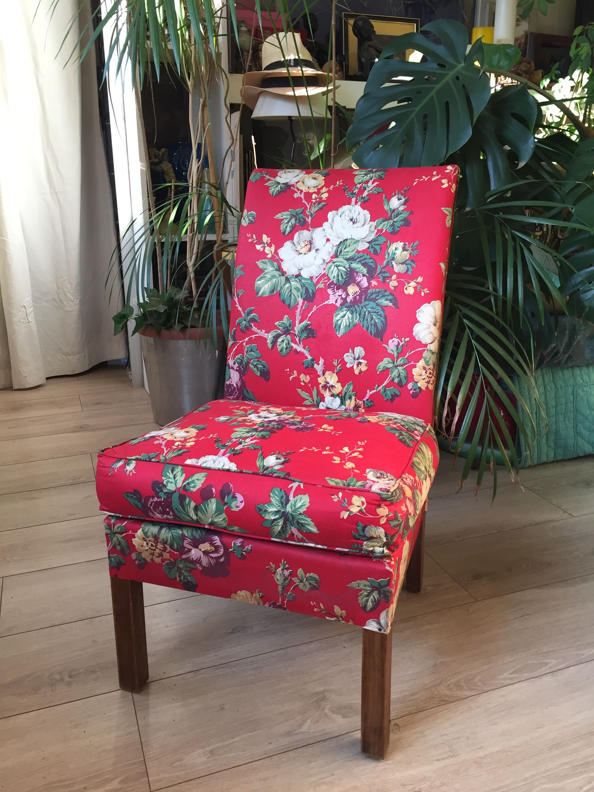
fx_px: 664
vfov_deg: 61.7
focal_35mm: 29
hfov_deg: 48.2
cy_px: 396
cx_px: 297
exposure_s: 1/33
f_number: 2.2
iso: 32
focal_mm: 4.15
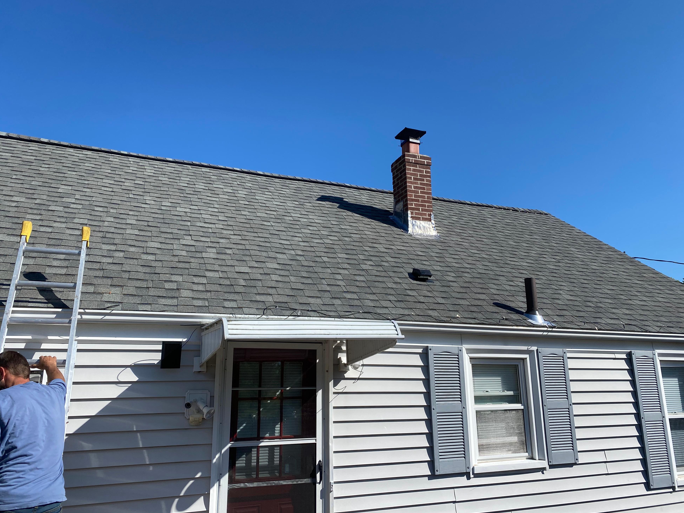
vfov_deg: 51.3
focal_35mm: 27
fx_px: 533
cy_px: 252
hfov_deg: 65.3
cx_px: 351
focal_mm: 4.25
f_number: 1.8
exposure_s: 1/3731
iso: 32
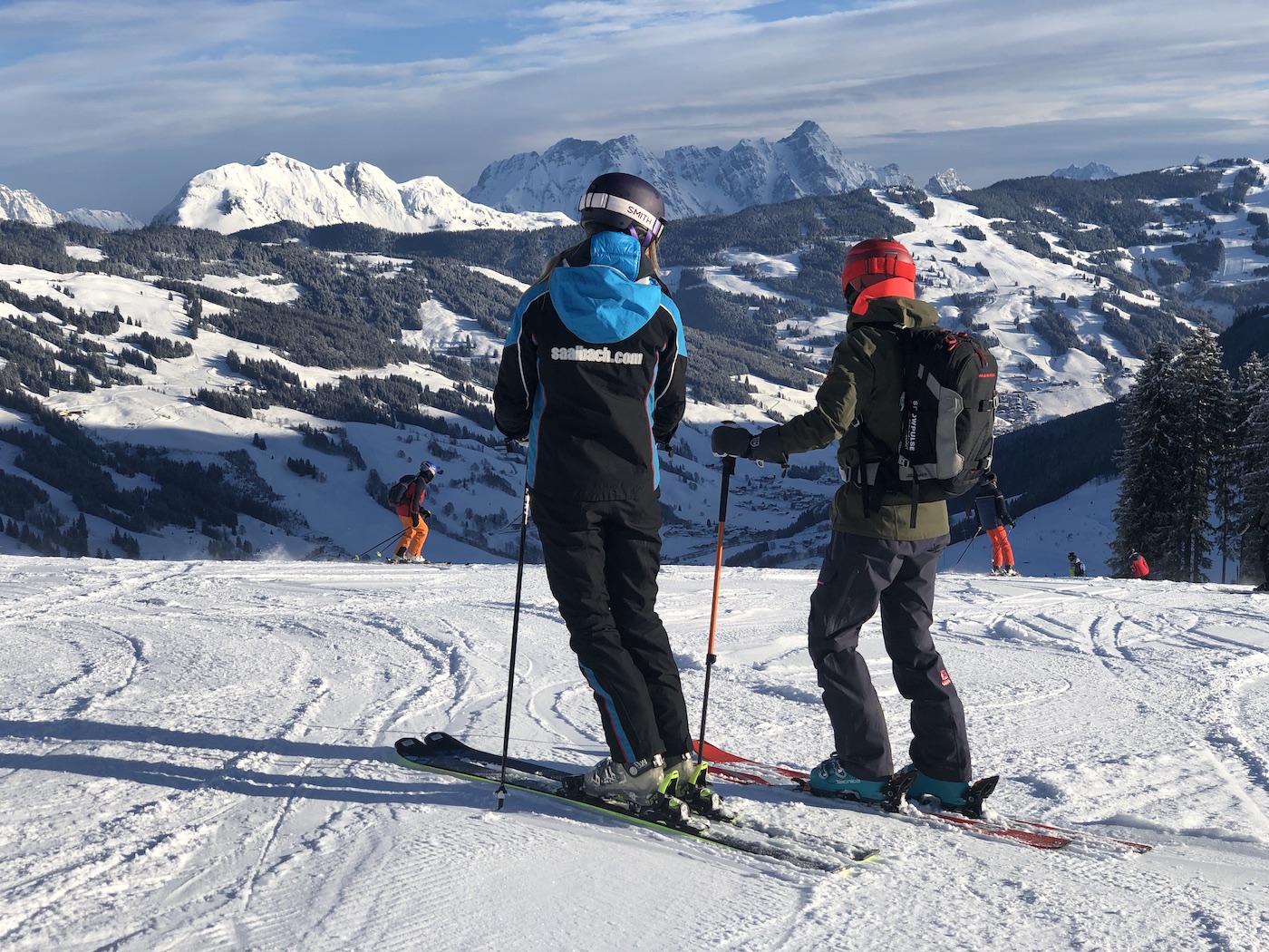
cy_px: 476
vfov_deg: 28.0
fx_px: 1906
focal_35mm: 52
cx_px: 634
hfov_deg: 36.8
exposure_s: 1/1333
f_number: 2.4
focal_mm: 6
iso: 16
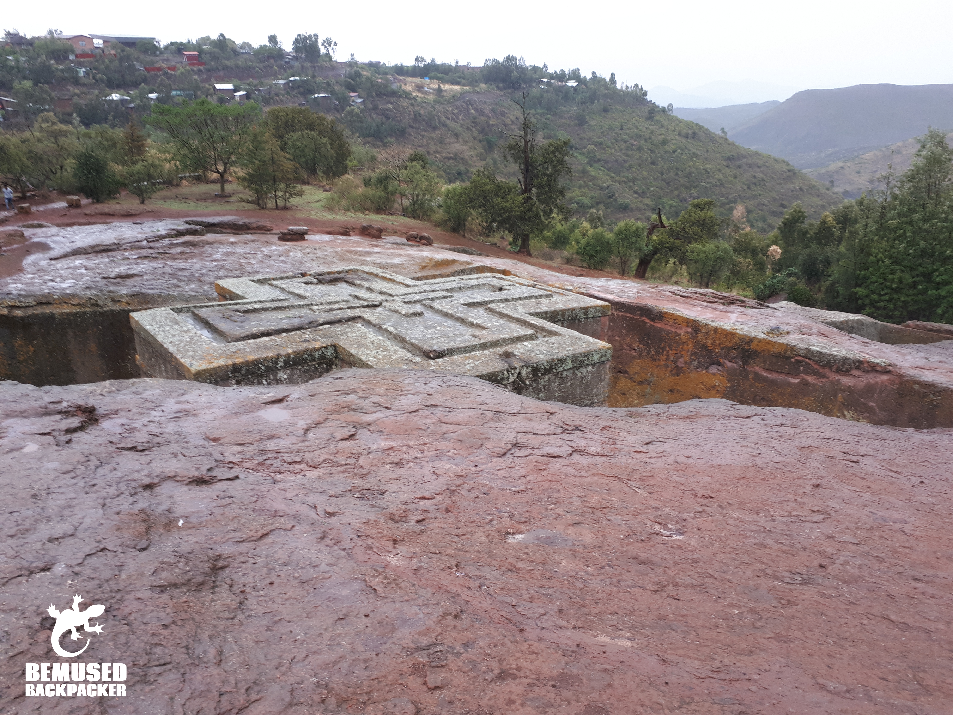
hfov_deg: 65.3
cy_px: 358
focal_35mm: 27
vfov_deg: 51.4
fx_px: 743
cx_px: 476
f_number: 1.9
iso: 40
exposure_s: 1/50
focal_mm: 3.6
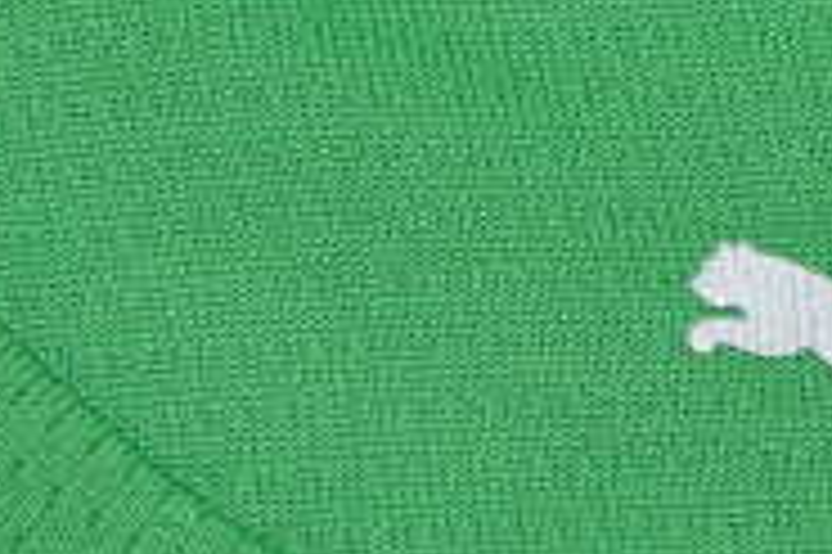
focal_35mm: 657
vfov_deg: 2.1
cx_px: 1070
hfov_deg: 3.1
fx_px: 15168
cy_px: -126
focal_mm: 75
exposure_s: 1/200
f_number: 11
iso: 400
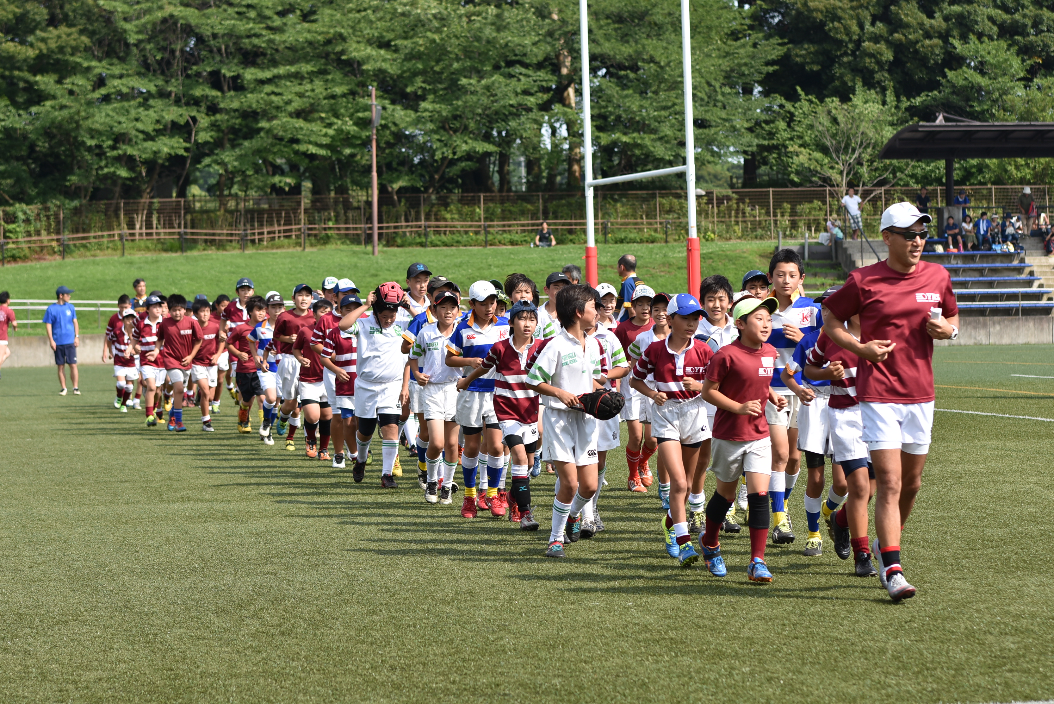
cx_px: 527
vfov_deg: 13.1
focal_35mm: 105
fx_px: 3076
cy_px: 352
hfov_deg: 19.4
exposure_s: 1/500
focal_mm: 70
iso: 100
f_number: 4
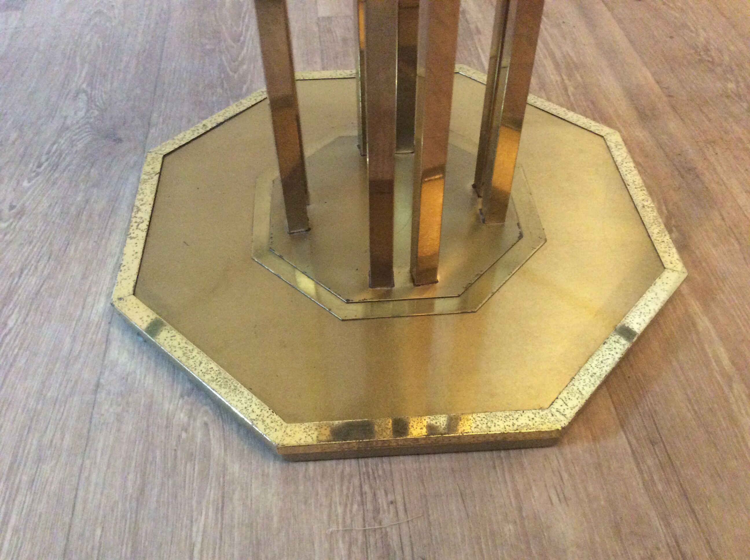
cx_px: 375
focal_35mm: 32
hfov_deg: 56.9
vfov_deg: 44.1
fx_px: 692
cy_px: 280
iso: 320
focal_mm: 3.3
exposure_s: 1/17
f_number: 2.4
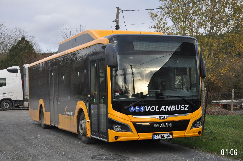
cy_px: 80
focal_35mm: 63
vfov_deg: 21.5
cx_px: 122
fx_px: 425
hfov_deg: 31.9
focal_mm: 42
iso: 1000
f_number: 4.8
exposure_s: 1/500
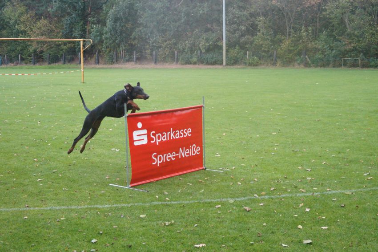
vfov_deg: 25.7
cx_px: 189
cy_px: 126
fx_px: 551
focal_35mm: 52
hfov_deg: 37.9
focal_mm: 35
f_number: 5
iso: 2500
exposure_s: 1/2000
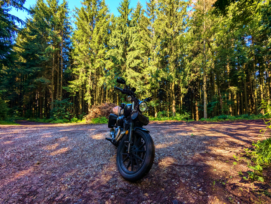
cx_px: 136
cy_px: 102
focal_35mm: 16
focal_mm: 2.35
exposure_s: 1/203
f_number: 2.2
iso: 45
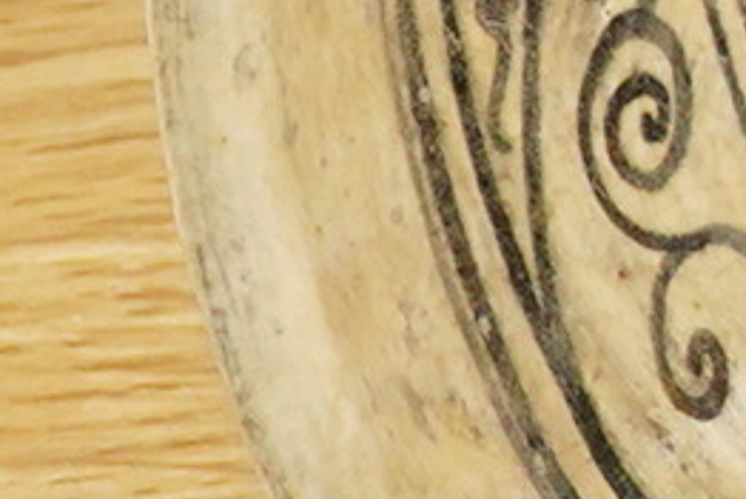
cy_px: -259
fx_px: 7008
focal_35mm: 338
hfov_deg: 5.8
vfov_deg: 4.1
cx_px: 1999
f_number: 4
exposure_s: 1/320
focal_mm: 30
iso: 2500
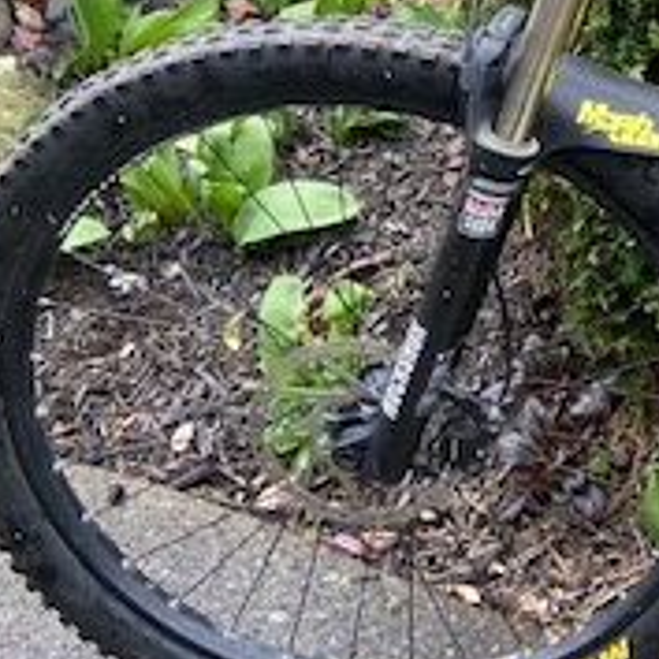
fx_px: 1788
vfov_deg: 20.6
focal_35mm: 83
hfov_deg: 18.6
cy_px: 108
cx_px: 968
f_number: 1.8
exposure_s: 1/184
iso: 32
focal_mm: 4.25
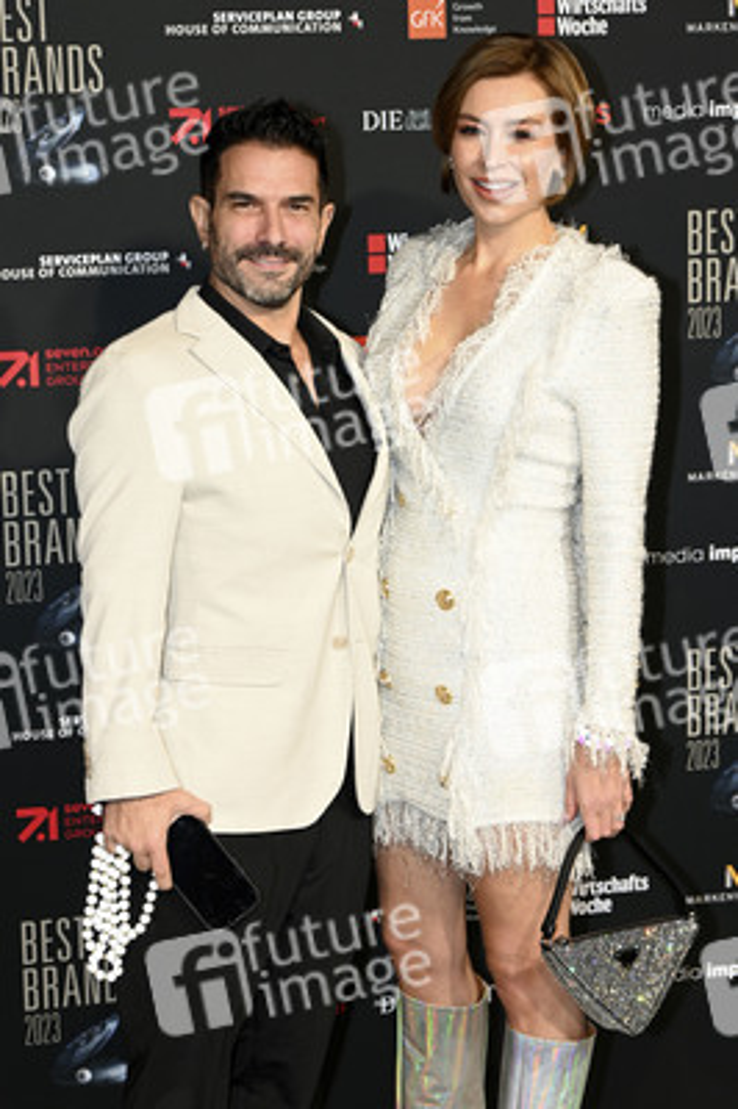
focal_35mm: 74
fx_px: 2279
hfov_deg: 18.4
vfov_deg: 27.4
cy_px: 554
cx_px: 369
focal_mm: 74
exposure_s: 1/125
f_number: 6
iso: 1000
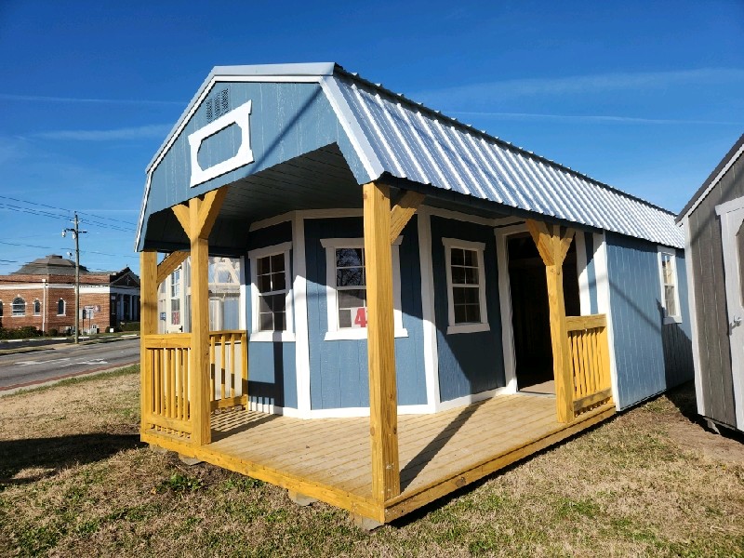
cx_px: 372
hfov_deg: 73.9
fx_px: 494
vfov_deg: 58.9
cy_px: 279
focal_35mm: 23
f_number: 1.8
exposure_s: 1/2500
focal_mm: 5.4
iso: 20
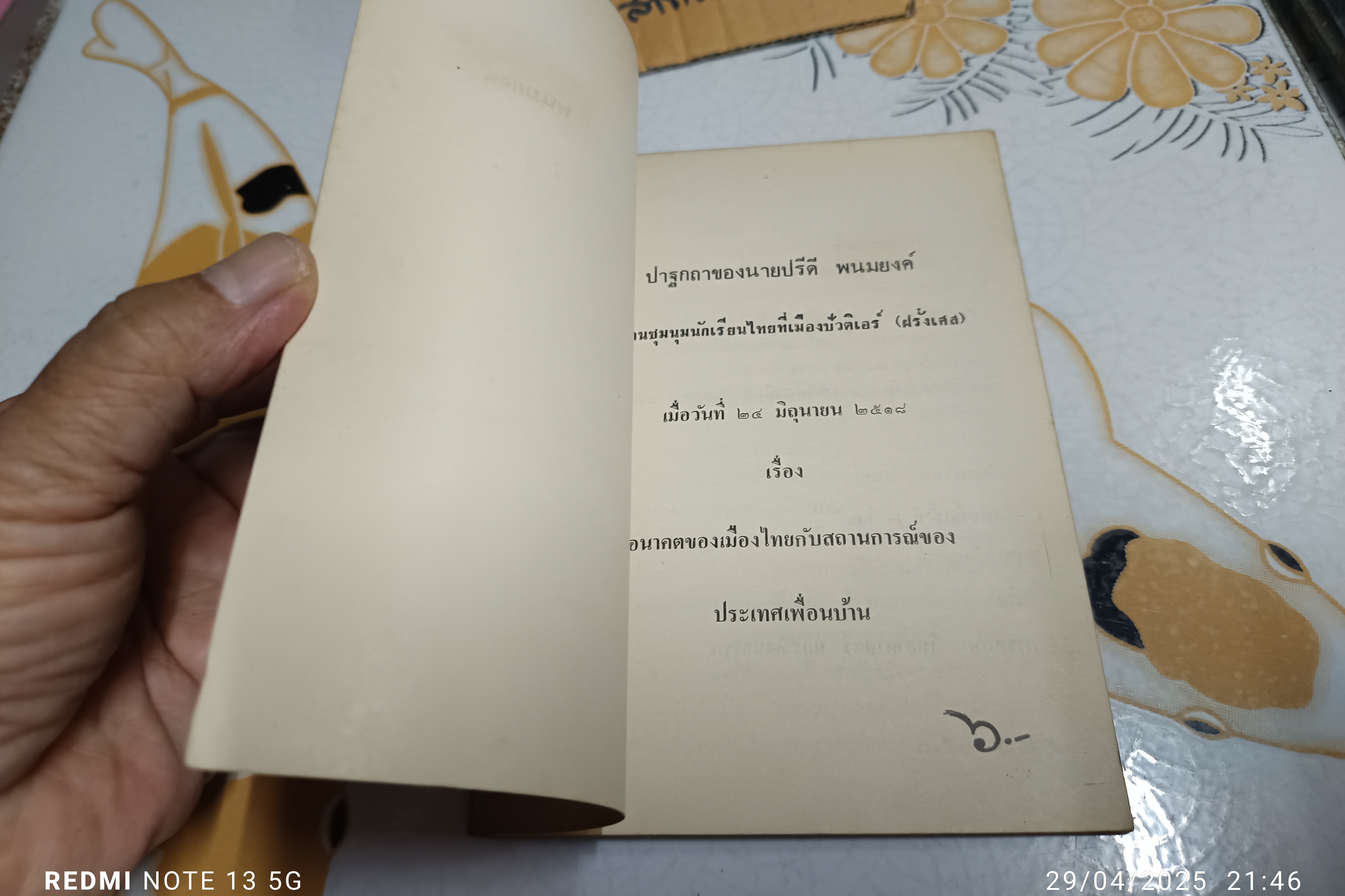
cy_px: 428
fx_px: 934
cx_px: 673
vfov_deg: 51.3
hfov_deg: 71.5
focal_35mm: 25
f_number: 1.7
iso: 892
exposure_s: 1/33.3
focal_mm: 5.31
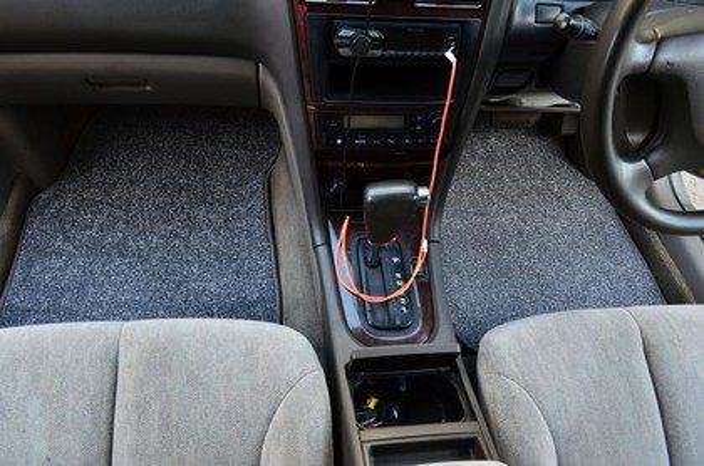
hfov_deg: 67.5
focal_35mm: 27
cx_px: 352
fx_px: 527
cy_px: 233
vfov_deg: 47.7
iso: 450
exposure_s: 1/15
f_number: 8
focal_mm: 18
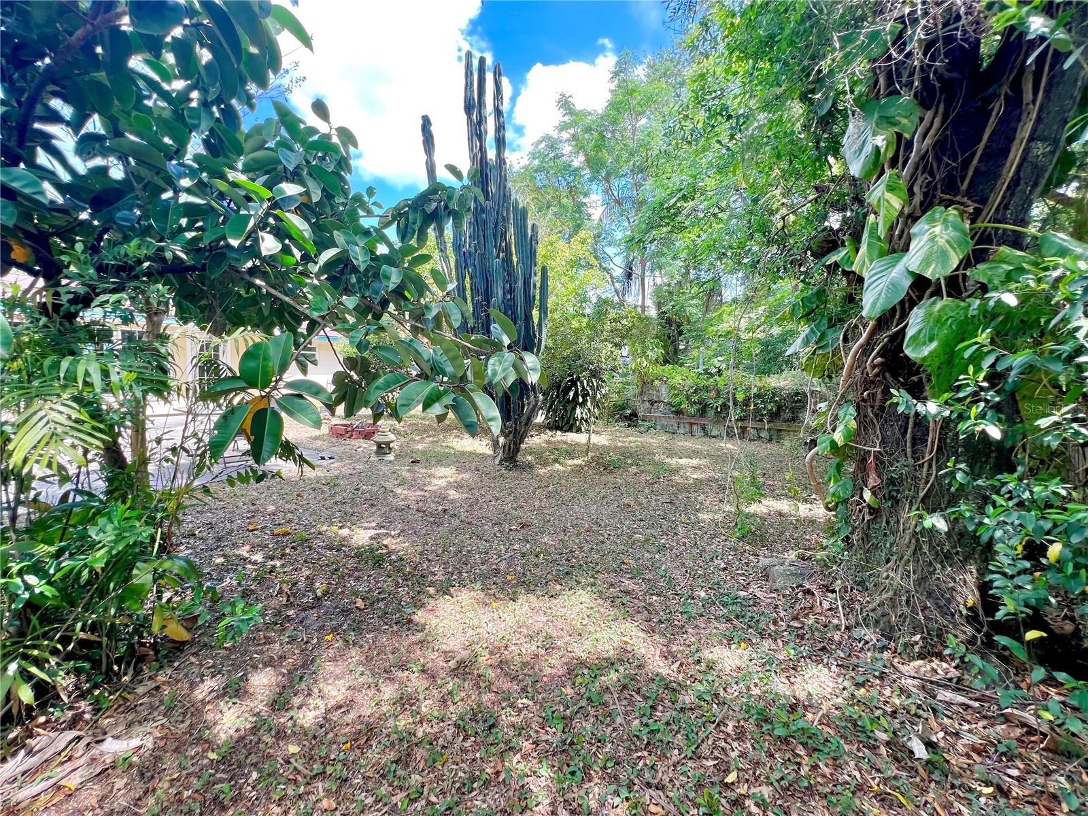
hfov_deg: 106.2
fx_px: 409
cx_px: 544
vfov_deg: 89.9
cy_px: 408
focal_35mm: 13
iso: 32
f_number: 1.8
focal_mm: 1.57
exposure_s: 1/151
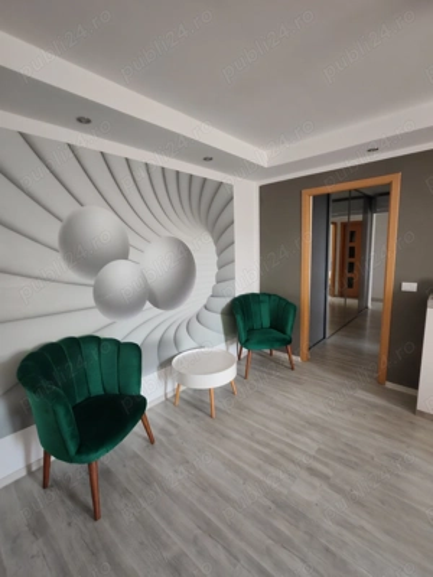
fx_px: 267
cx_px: 216
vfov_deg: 94.5
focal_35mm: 16
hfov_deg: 78.1
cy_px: 288
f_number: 2.2
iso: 400
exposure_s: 1/17
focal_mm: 1.96
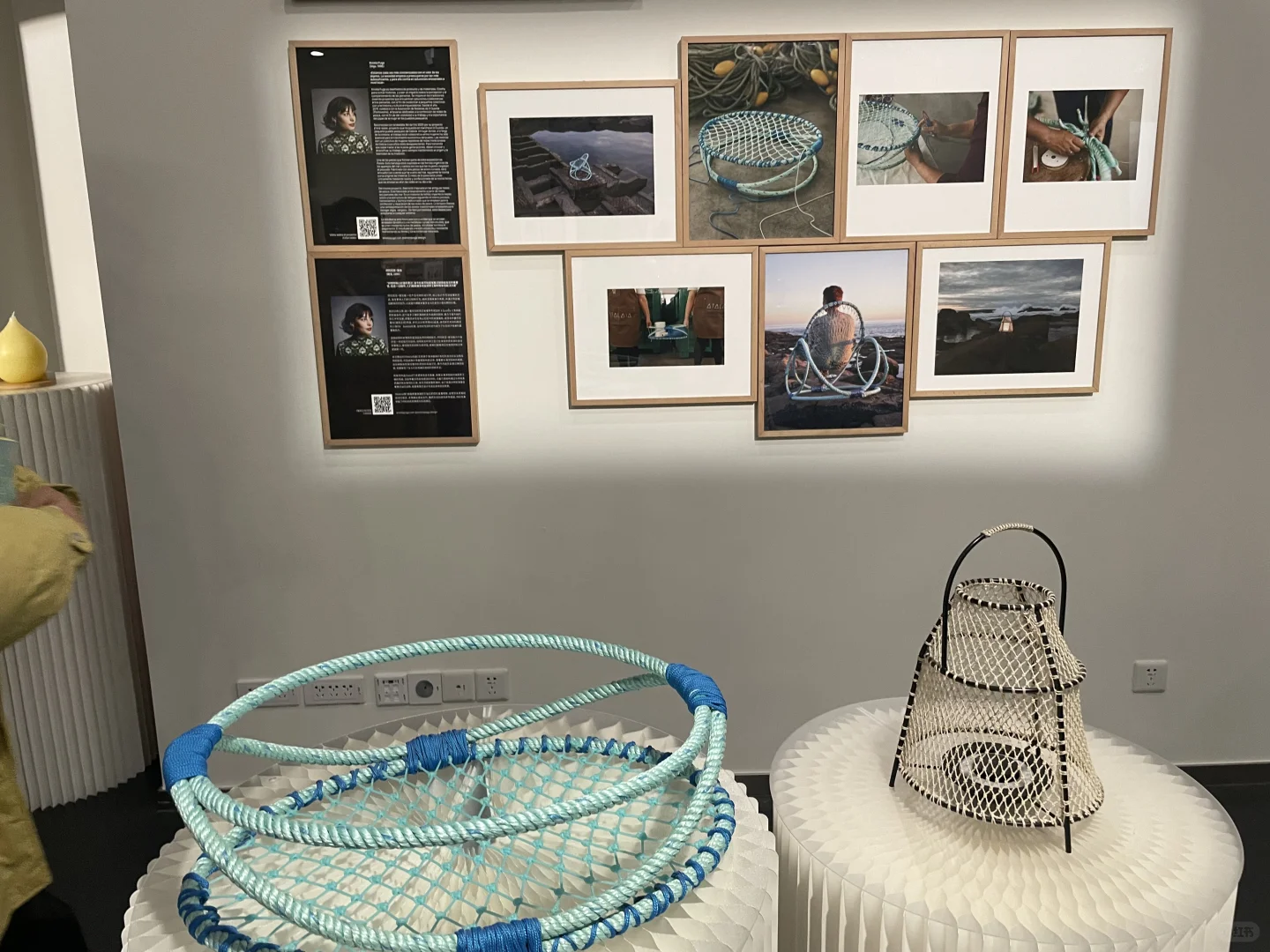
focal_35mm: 26
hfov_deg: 67.3
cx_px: 635
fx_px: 954
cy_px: 476
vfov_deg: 53.1
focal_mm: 4.2
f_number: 1.6
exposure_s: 1/60
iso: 160
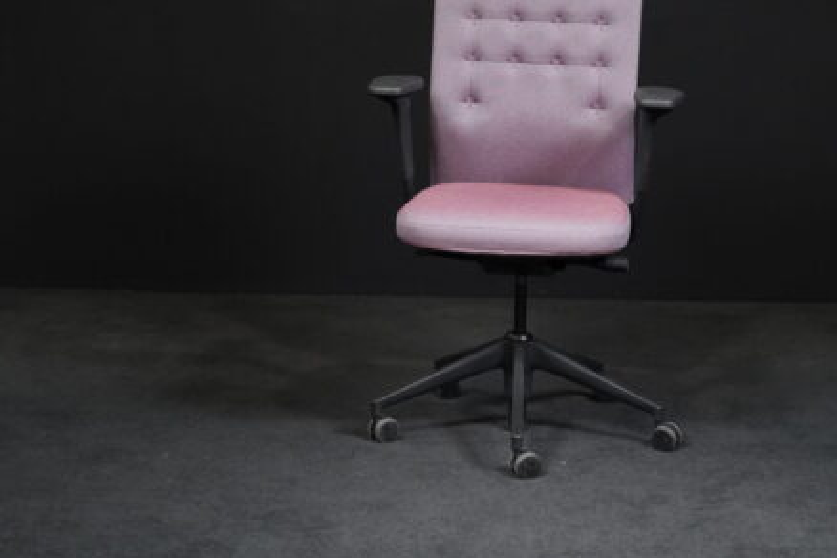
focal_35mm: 74
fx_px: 1720
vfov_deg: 18.4
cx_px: 527
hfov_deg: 27.2
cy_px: 183
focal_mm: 54
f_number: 7.1
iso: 5000
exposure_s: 1/100
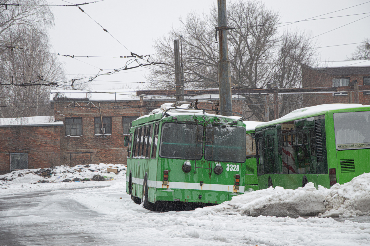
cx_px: 185
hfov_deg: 16.1
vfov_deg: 10.7
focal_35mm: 128
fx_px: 1309
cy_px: 123
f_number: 6.3
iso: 200
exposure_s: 1/160
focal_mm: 85
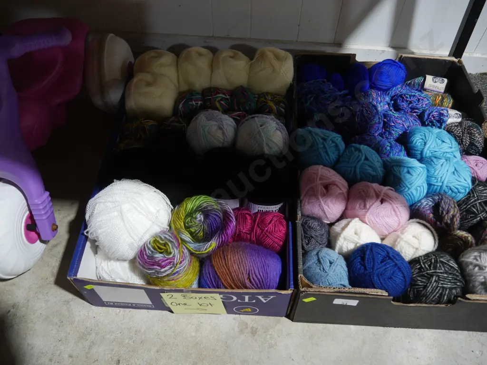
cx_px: 244
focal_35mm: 28
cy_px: 182
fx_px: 394
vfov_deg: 49.7
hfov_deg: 63.4
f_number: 3.5
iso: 500
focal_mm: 14
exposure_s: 1/60
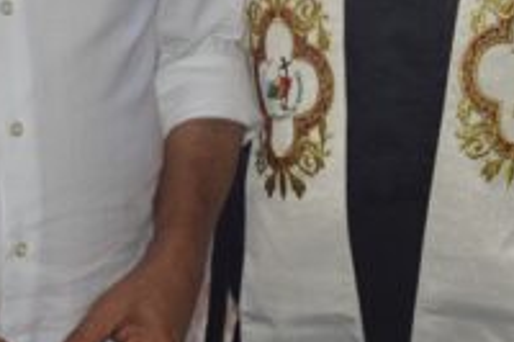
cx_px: 424
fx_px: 2225
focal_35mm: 156
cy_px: -68
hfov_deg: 13.1
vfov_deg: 8.7
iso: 640
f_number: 5.6
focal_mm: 28
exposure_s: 1/125
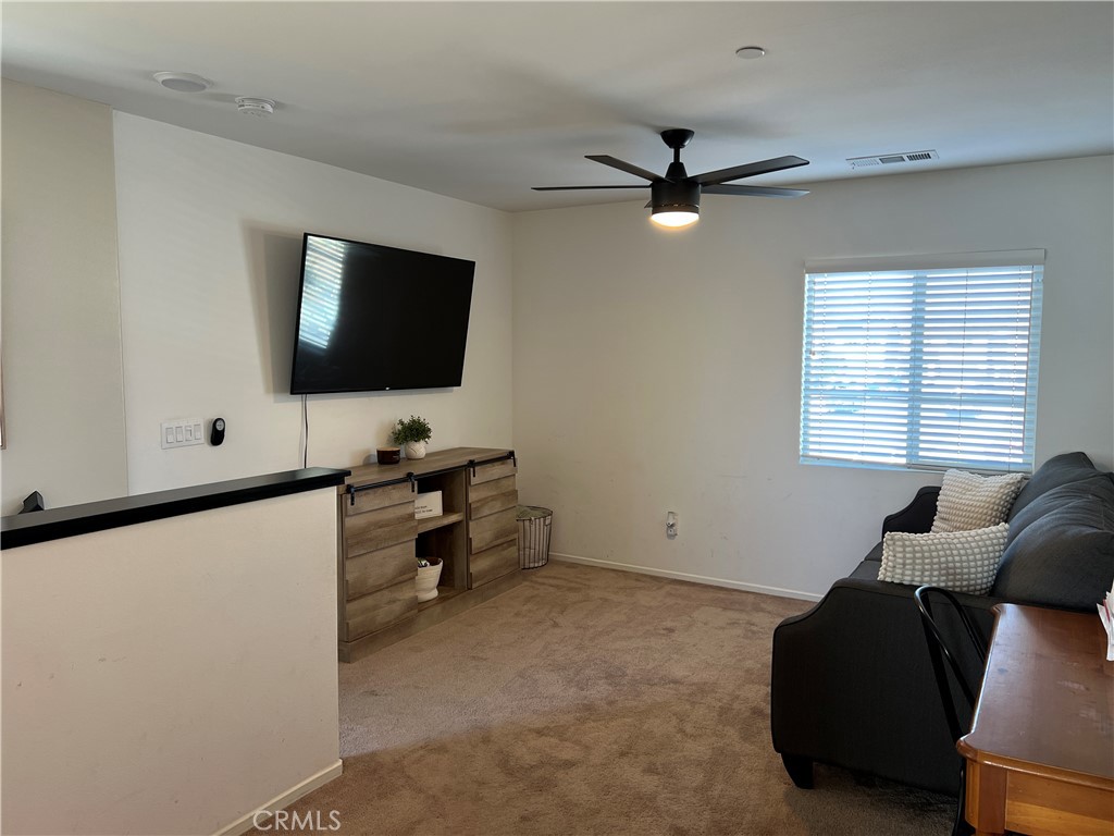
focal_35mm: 26
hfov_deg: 67.3
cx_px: 557
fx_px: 837
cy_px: 418
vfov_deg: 53.1
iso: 80
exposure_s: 1/60
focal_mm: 5.7
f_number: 1.5
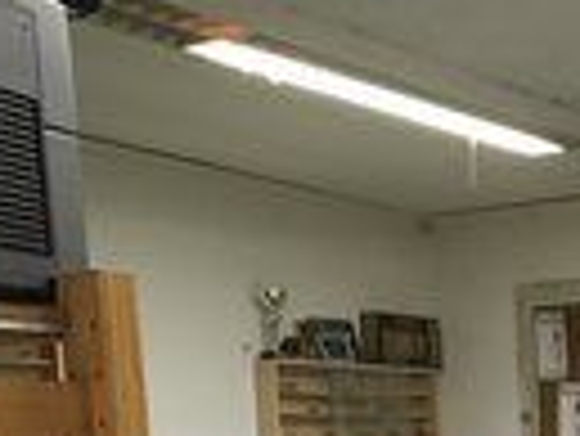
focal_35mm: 90
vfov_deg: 15.1
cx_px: 692
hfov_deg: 20.4
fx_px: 1509
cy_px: 670
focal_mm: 4.15
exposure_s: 1/33
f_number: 2.2
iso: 200
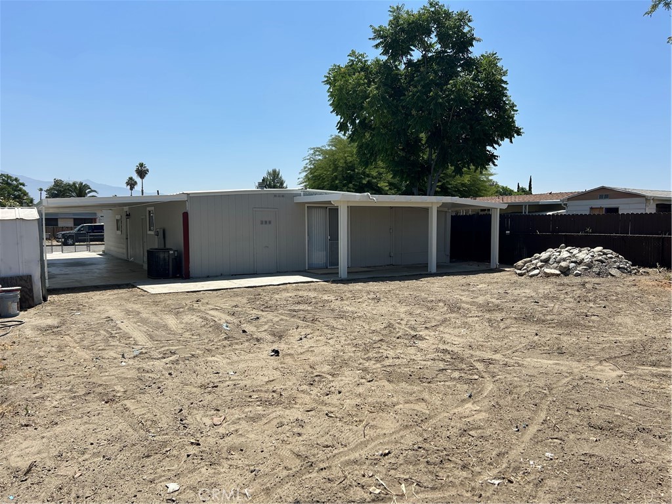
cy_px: 252
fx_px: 505
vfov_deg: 53.1
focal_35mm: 26
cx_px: 336
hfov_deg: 67.3
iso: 50
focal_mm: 5.7
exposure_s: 1/5319
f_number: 1.5
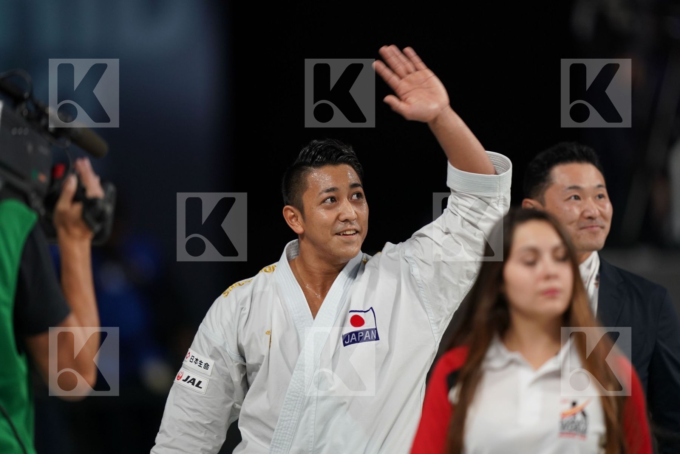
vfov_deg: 3.4
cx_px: 340
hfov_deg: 5.2
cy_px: 227
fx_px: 7555
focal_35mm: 400
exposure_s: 1/400
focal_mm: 400
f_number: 2.8
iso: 1600
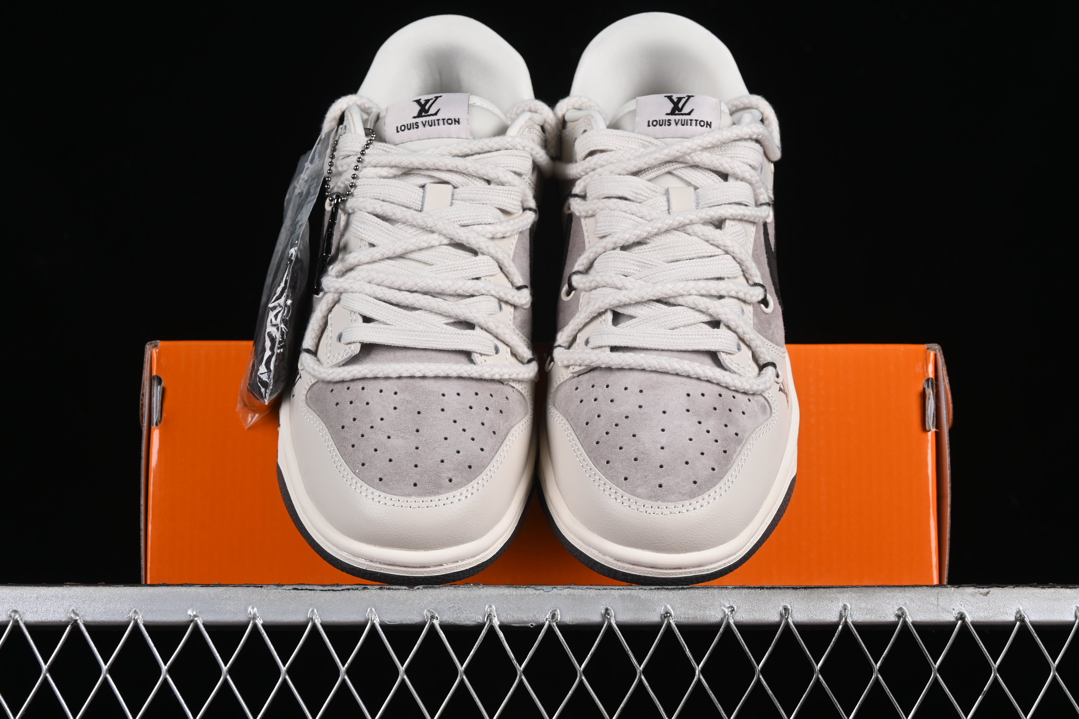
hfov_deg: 27.0
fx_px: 2248
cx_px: 540
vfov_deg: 18.2
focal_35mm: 75
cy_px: 360
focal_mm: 50
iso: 160
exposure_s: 1/80
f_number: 8
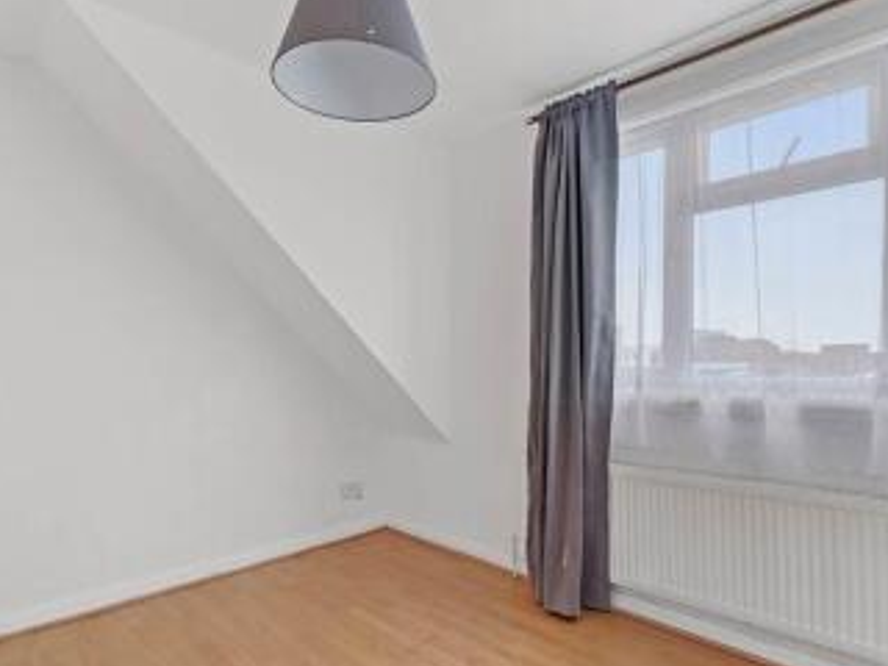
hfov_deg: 81.7
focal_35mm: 20
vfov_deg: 65.7
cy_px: 373
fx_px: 513
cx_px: 450
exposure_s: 5
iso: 250
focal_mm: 14
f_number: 8
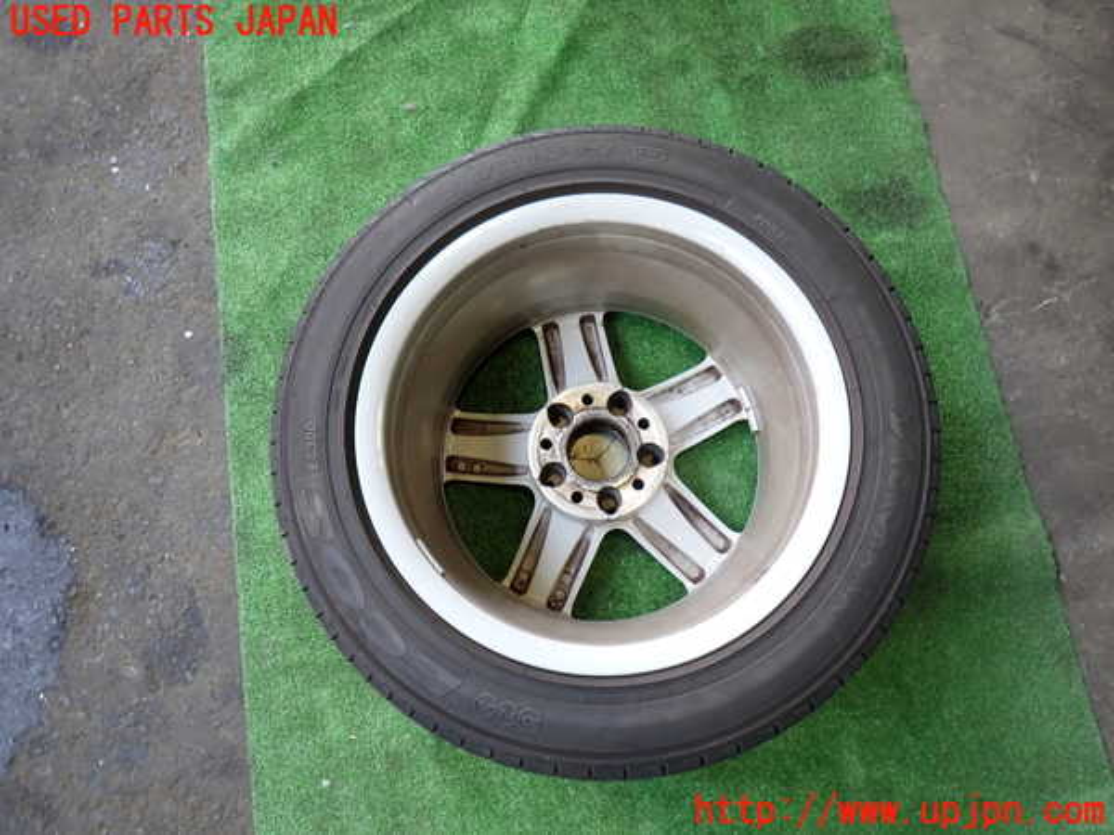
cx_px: 557
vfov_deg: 54.9
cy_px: 418
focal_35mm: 25
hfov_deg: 69.4
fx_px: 805
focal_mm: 4.5
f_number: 2
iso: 200
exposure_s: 1/100
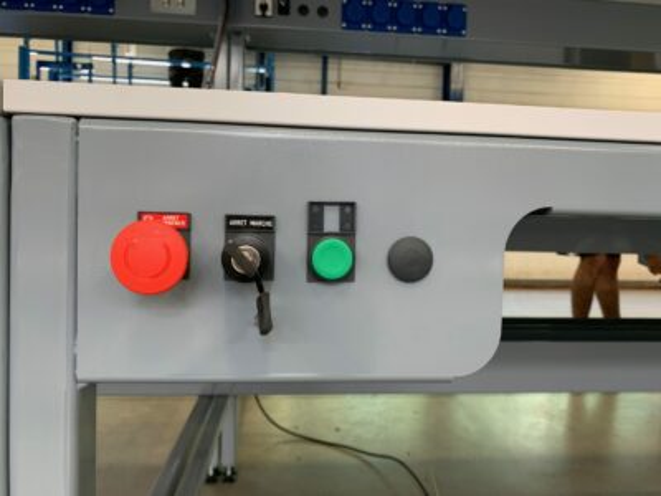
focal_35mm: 26
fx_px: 496
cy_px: 248
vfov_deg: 53.1
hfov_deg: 67.3
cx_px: 330
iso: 64
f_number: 1.8
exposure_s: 1/50
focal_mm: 4.25
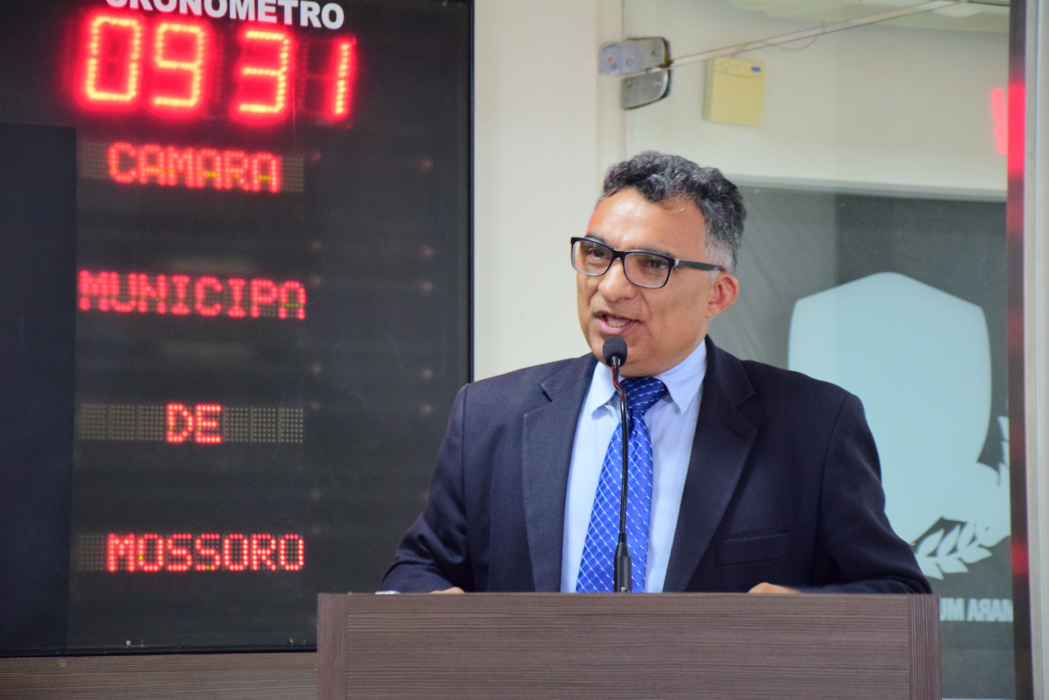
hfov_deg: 14.9
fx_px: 4021
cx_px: 524
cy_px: 350
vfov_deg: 9.9
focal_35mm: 138
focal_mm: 92
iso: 2000
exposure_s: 1/60
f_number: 6.3
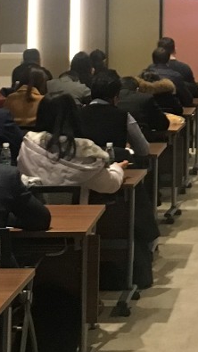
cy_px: -89
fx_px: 1195
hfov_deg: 9.2
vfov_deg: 16.0
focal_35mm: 128
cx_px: 287
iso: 200
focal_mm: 4.15
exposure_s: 1/20
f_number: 2.2
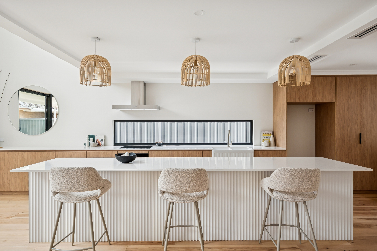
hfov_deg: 82.6
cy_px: 126
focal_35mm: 20
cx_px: 188
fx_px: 215
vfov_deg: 60.7
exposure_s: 1/160
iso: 400
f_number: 9
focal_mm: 20.5
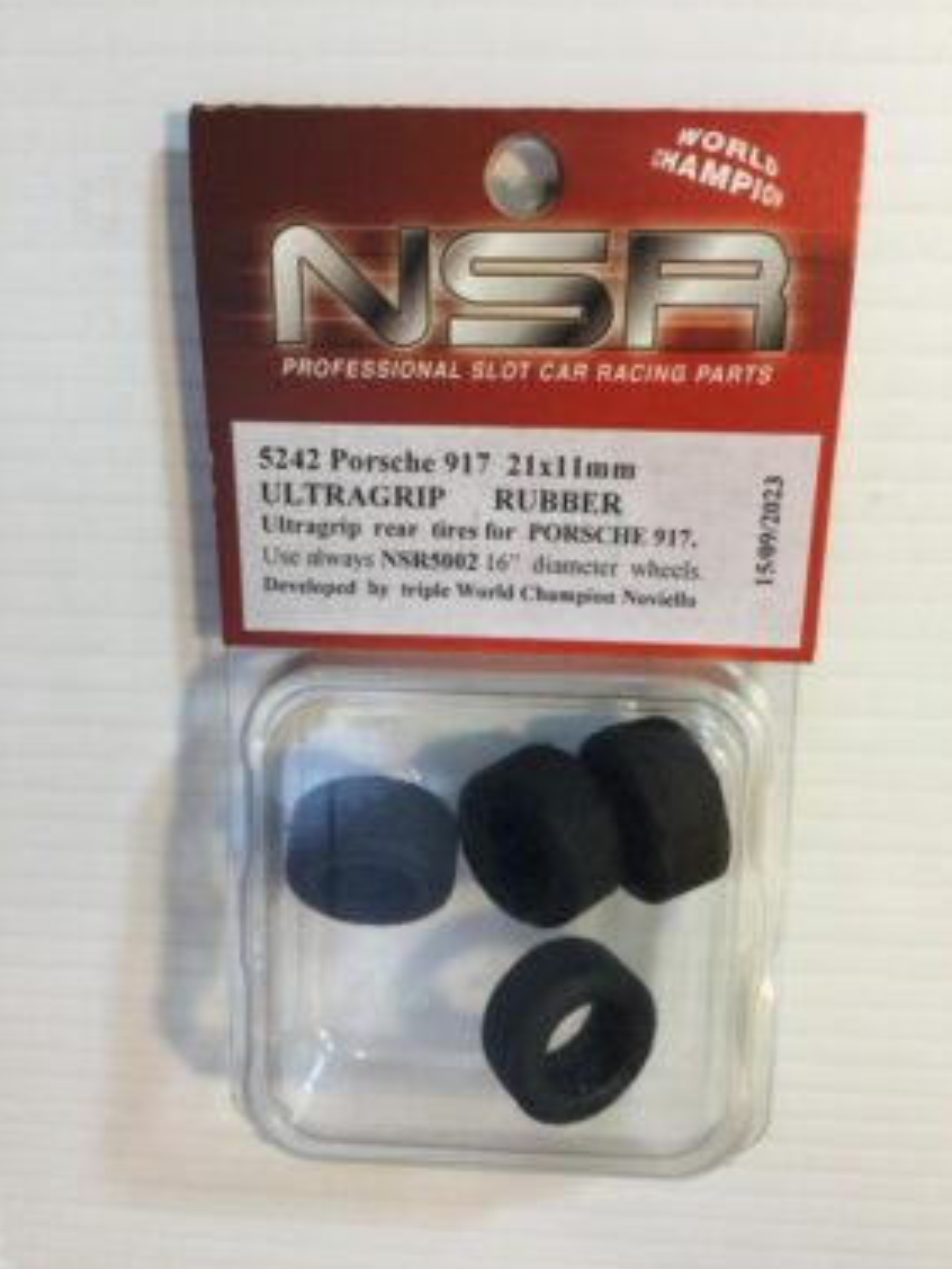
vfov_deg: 55.4
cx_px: 503
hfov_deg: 42.9
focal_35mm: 33
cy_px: 634
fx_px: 1210
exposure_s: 1/33
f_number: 2.4
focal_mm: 3.3
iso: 64
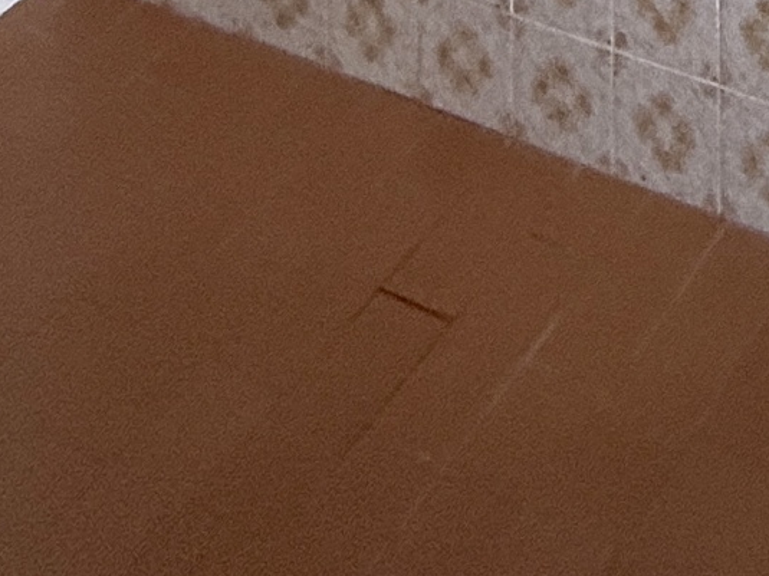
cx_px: 1200
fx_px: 1488
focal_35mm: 67
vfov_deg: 10.9
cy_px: -1232
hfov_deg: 22.7
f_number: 2.2
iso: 250
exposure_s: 1/99
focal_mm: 2.22
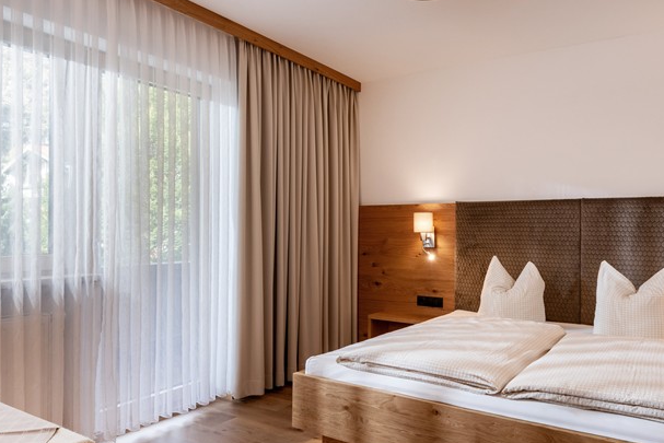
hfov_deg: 67.4
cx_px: 336
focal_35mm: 27
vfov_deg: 47.9
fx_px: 498
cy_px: 234
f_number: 9
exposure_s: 1/25
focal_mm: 16
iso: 320
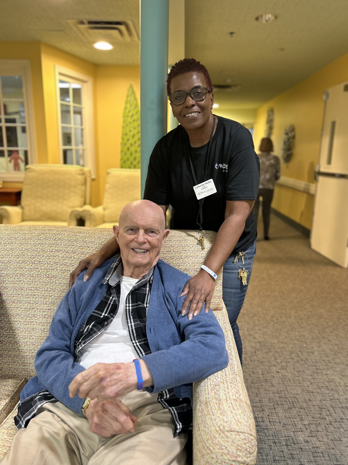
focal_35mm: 26
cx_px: 174
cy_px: 232
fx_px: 349
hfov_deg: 53.1
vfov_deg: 67.3
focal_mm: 5.7
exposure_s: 1/60
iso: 160
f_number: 1.5
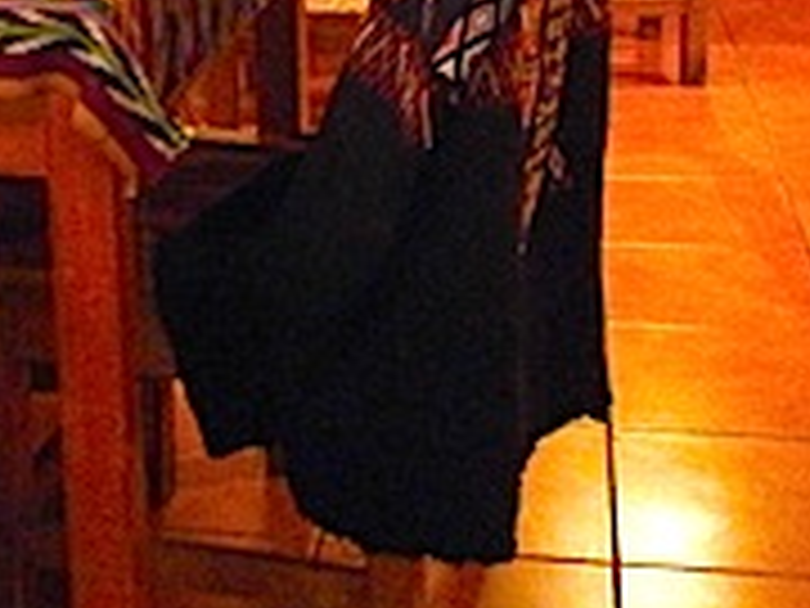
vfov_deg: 18.5
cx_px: 171
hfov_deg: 25.6
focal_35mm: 75
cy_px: -137
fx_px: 1755
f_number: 2.9
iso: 1000
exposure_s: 1/15
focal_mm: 4.8
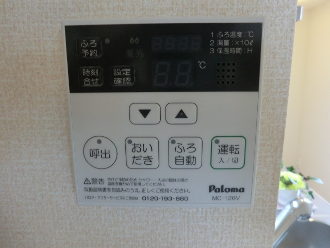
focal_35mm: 24
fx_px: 229
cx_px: 165
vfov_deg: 56.8
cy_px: 124
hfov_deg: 71.6
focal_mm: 4.3
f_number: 3.2
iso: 250
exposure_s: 1/60
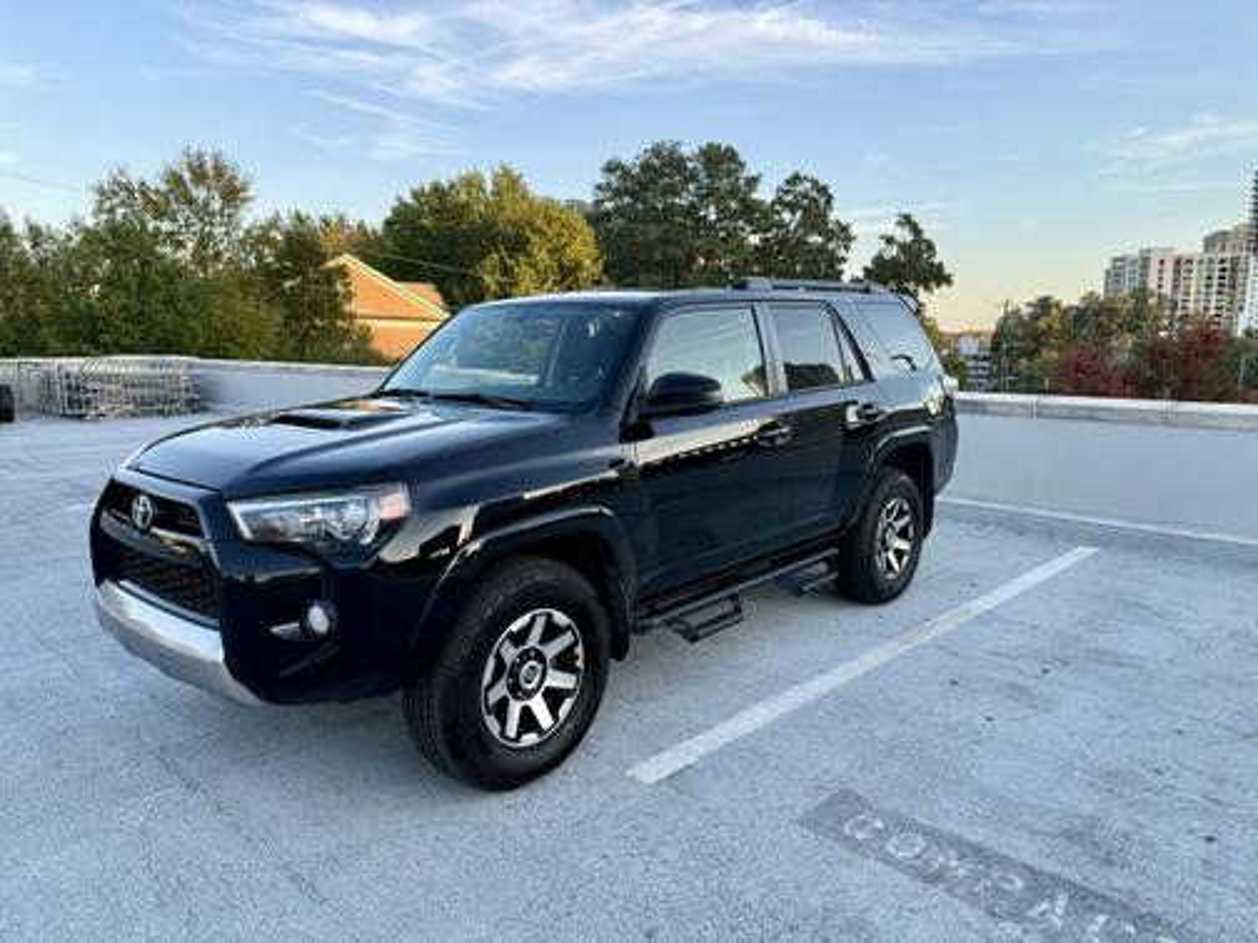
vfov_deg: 56.8
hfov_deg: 71.6
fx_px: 872
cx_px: 629
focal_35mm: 24
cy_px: 472
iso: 80
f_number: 1.78
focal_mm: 6.76
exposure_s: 1/722
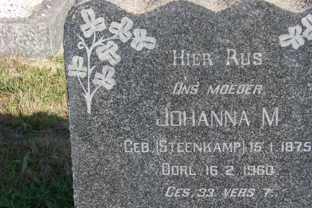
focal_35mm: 109
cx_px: 220
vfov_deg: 12.5
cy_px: 165
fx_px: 944
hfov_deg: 18.7
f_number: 3.2
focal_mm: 11.7
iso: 64
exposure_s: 1/640
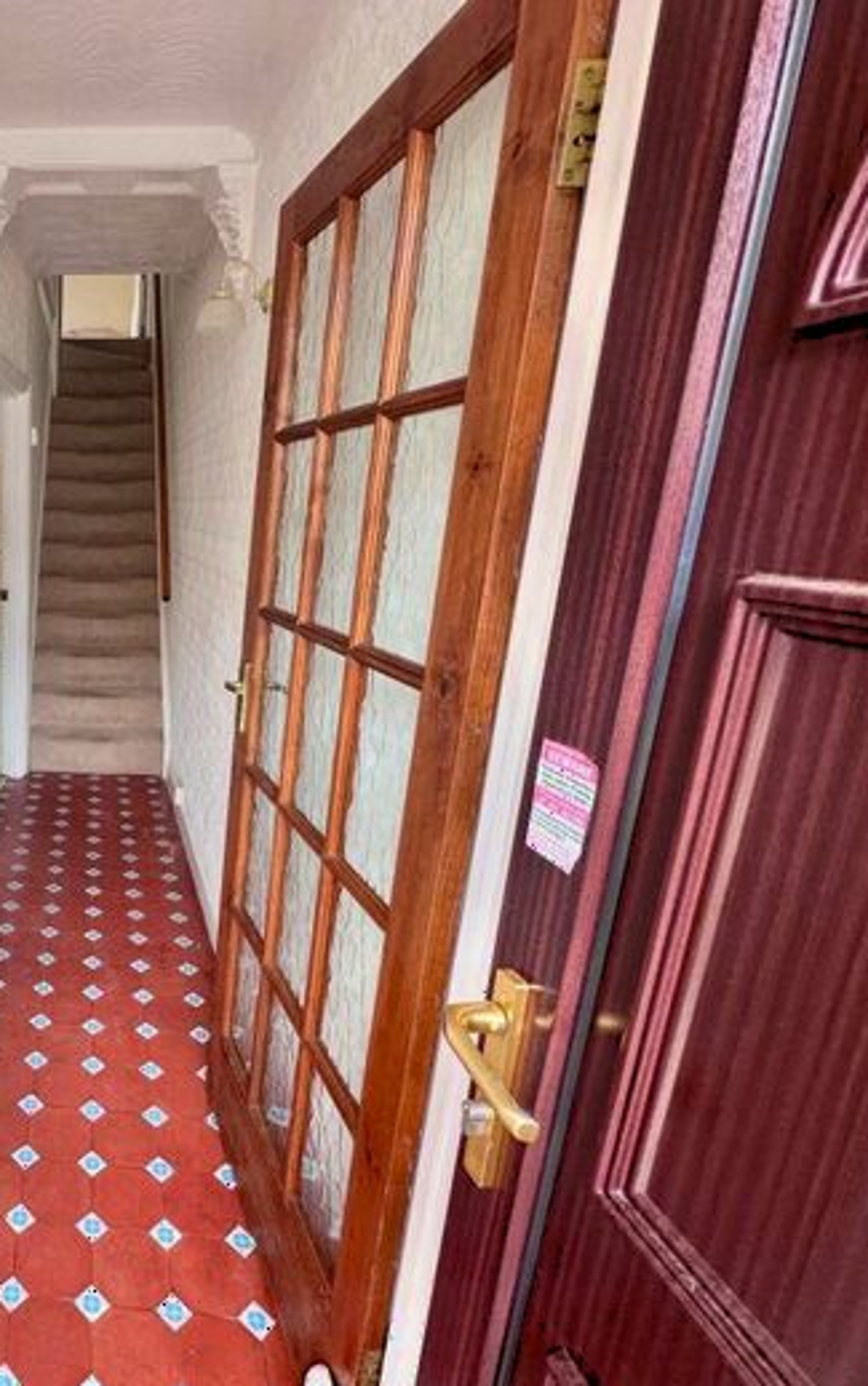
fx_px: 756
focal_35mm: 20
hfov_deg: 50.1
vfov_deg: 85.0
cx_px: 27
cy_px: 698
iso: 64
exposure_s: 1/99
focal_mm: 2.22
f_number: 2.2
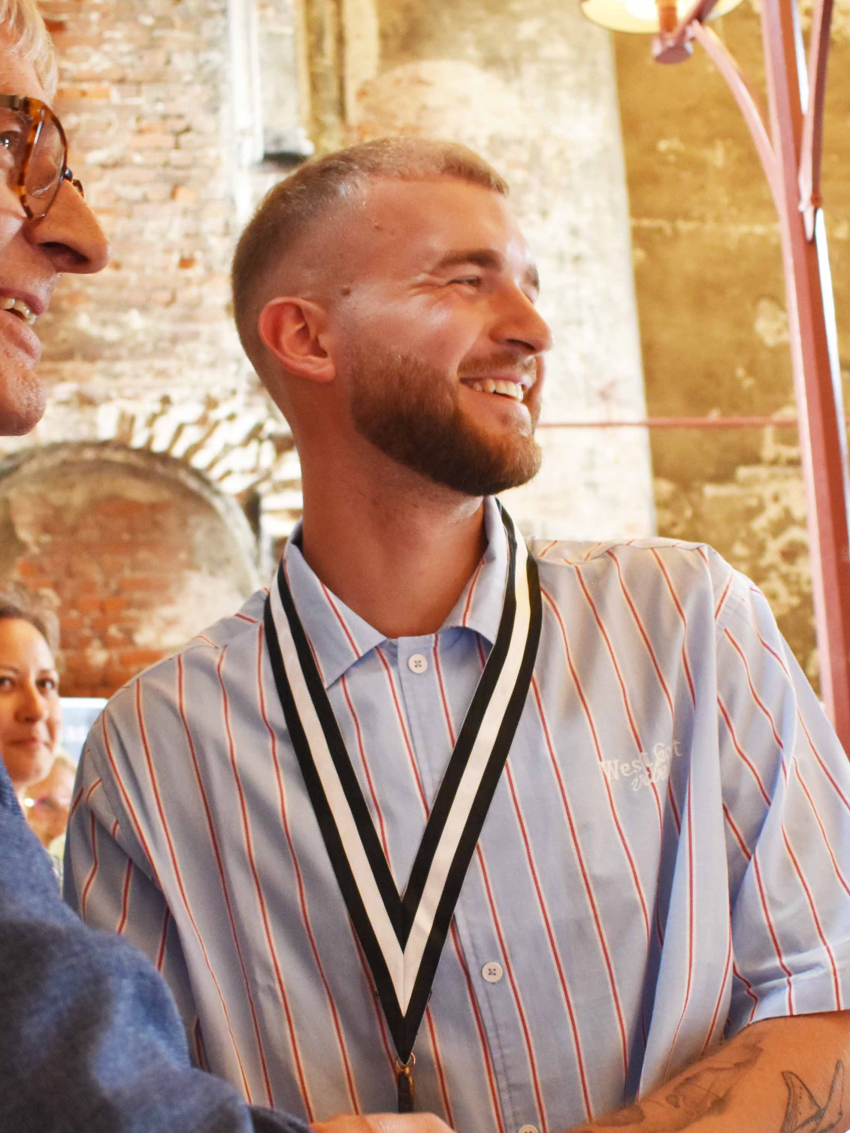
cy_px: 639
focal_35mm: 52
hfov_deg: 28.0
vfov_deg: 36.8
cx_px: 492
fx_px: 1702
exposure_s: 1/60
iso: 1000
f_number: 3.5
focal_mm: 18
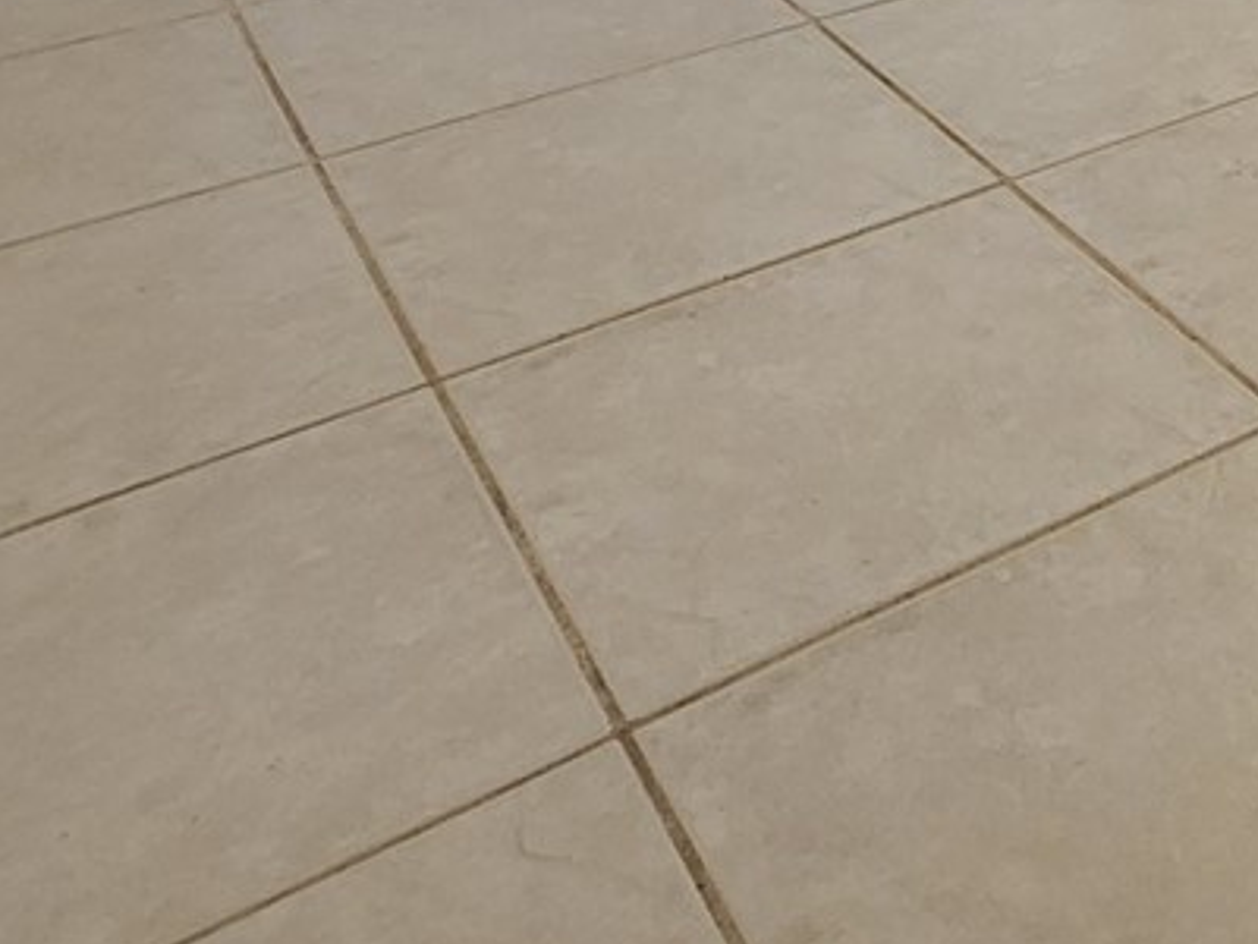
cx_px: 1629
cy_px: -824
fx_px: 1890
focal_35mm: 52
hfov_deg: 29.7
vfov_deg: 19.5
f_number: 2.2
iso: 250
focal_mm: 2.2
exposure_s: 1/60
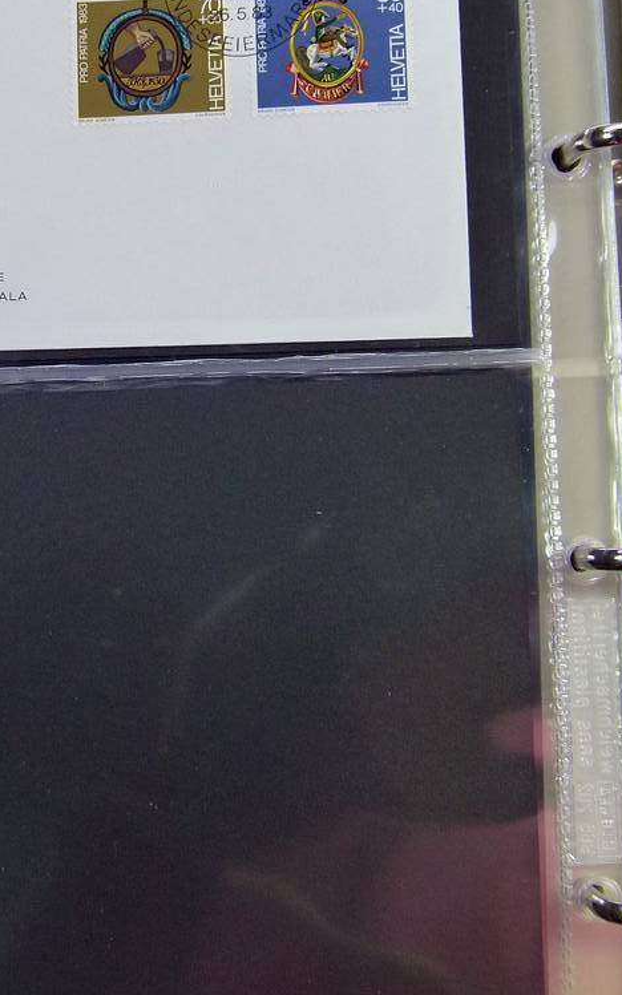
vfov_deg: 35.0
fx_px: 1573
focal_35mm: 58
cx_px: 126
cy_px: 389
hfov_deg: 22.1
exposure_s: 1/100
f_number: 3.1
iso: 160
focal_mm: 7.3
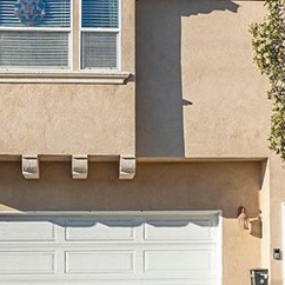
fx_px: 1006
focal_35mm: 108
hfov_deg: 16.0
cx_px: 213
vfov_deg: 16.1
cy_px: 164
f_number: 6.3
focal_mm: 30
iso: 125
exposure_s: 1/1000
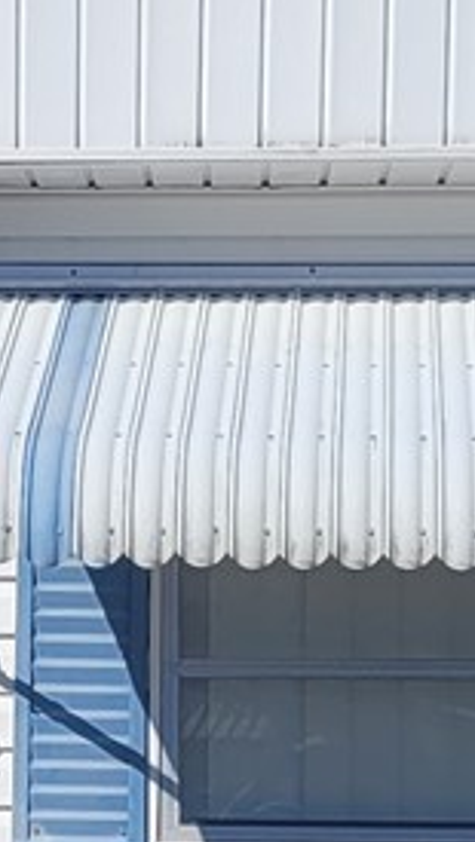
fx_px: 3689
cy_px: 557
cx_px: -107
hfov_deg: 7.3
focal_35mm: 165
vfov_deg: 13.0
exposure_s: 1/5075
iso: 40
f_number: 1.8
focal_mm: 5.4
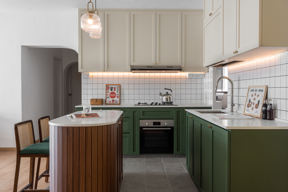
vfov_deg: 38.8
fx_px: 272
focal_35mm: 34
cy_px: 96
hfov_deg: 55.8
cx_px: 144
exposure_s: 1/1.67
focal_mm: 34
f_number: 10
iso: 100
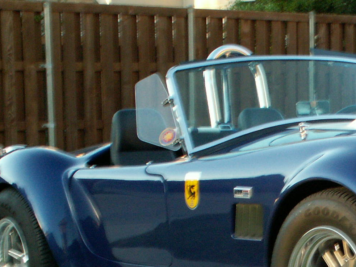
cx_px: 398
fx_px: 1306
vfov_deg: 11.5
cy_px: 294
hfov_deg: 15.1
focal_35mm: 127
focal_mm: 8.59
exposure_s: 1/40
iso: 125
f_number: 5.6
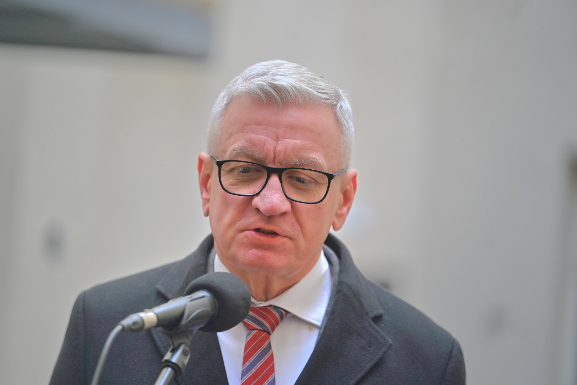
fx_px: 2885
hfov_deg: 11.4
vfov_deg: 7.6
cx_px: 288
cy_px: 192
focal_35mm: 180
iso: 180
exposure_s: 1/400
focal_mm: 180
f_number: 2.8
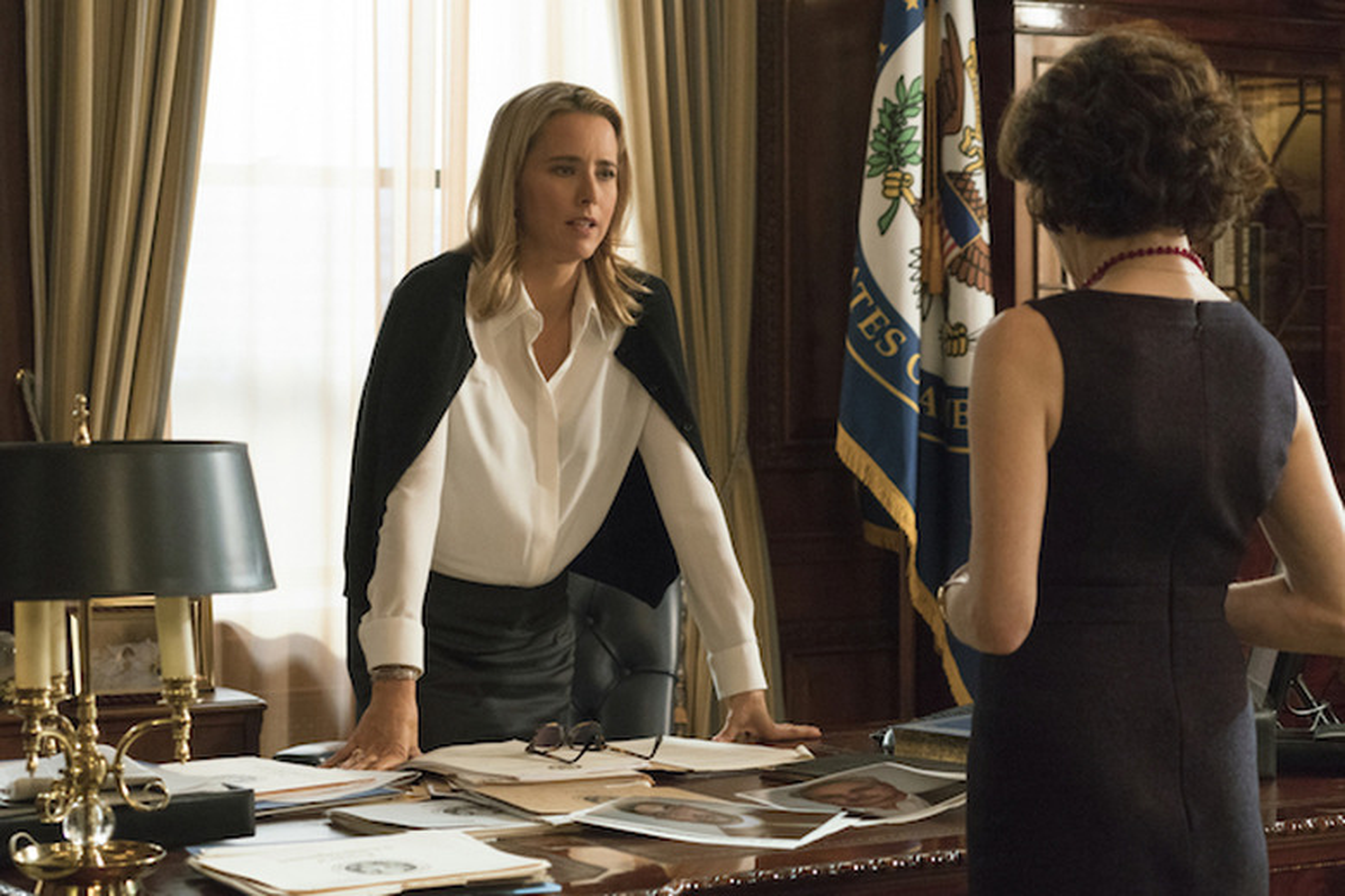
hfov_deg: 28.8
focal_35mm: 70
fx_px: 2615
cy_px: 448
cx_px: 672
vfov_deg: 19.5
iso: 8000
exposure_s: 1/125
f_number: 5
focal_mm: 70
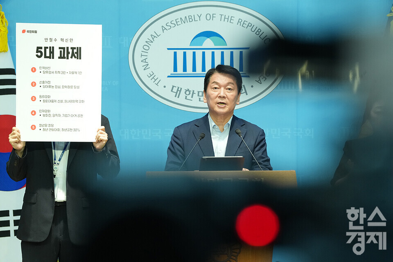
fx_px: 2183
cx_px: 196
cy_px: 131
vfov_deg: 6.9
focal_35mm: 200
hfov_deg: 10.3
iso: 3200
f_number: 9
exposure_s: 1/100
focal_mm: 200
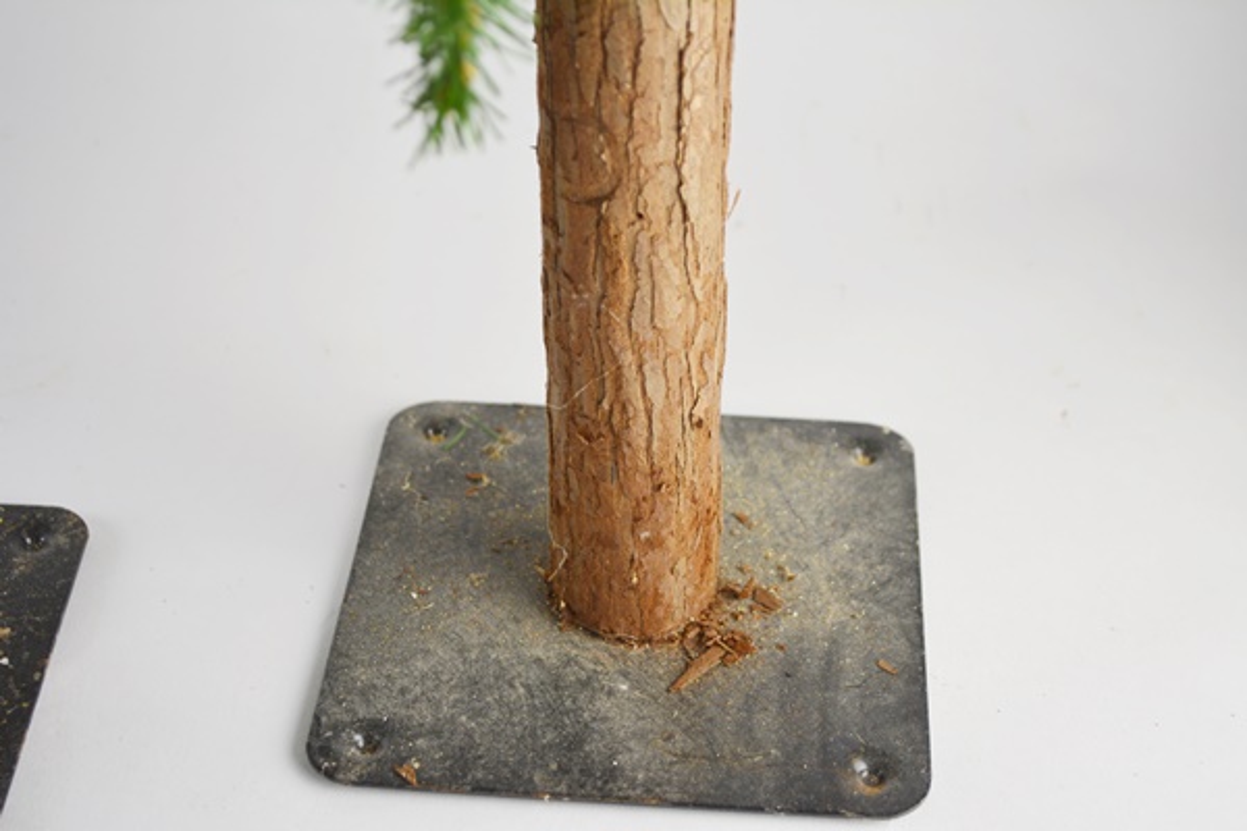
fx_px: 2286
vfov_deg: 20.6
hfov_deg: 30.5
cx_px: 624
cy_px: 416
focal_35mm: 66
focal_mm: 44
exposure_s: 1/125
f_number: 5.6
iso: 360
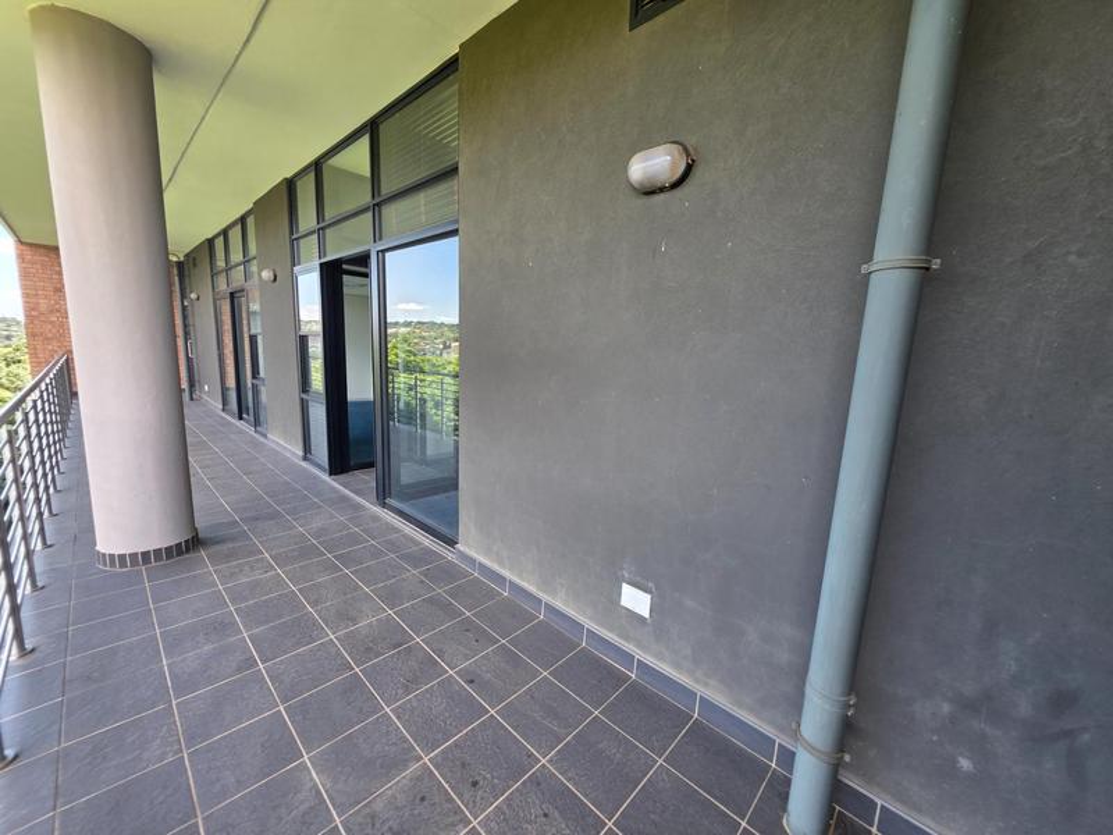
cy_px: 418
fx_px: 418
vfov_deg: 89.9
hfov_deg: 106.2
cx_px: 556
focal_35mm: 13
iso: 40
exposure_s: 1/100
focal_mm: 2.2
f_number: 1.9
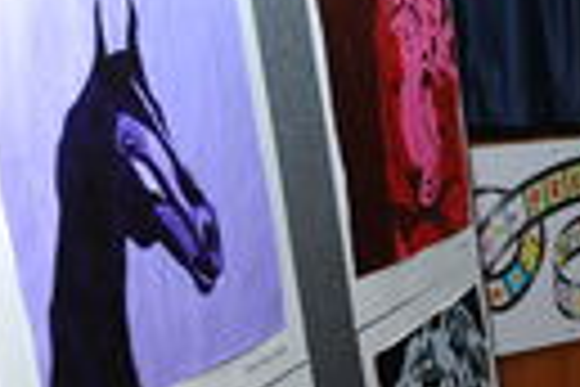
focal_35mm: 89
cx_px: 935
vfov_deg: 14.8
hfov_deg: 19.2
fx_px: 1434
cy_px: 466
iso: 2000
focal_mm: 24
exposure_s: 1/60
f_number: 5
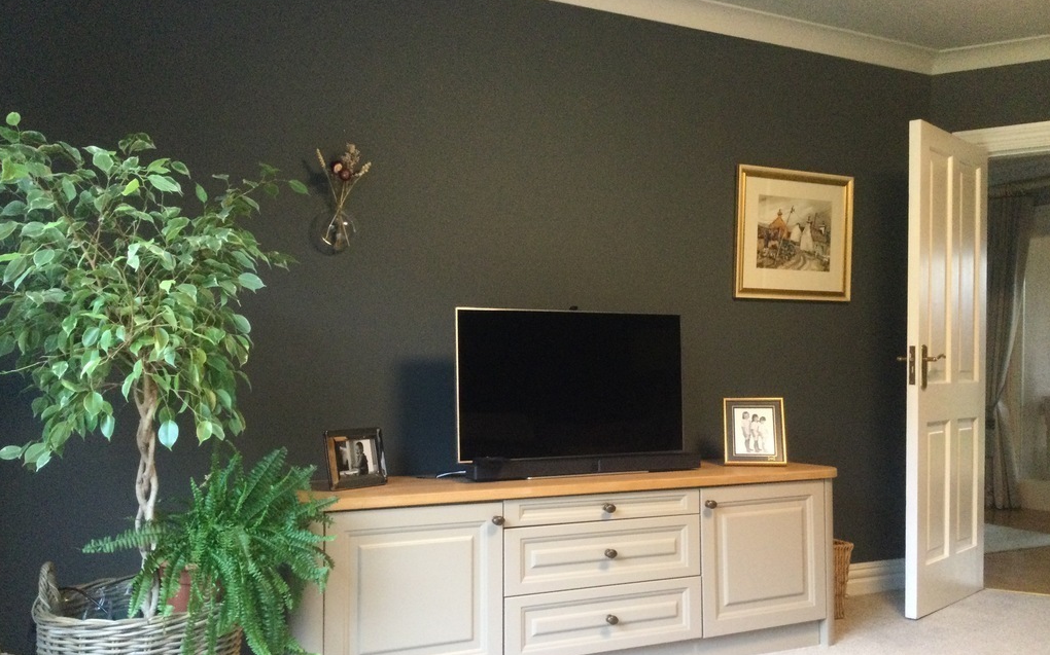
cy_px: 386
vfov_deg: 38.2
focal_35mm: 33
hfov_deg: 58.2
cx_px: 526
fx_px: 944
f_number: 2.4
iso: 200
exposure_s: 1/25
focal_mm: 3.3
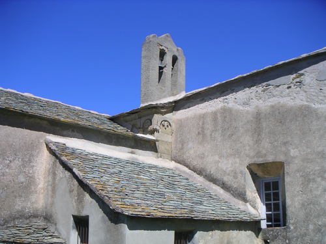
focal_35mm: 38
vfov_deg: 37.7
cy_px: 122
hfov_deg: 49.0
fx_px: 358
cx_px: 163
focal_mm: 6
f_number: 6.7
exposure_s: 1/180
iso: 50
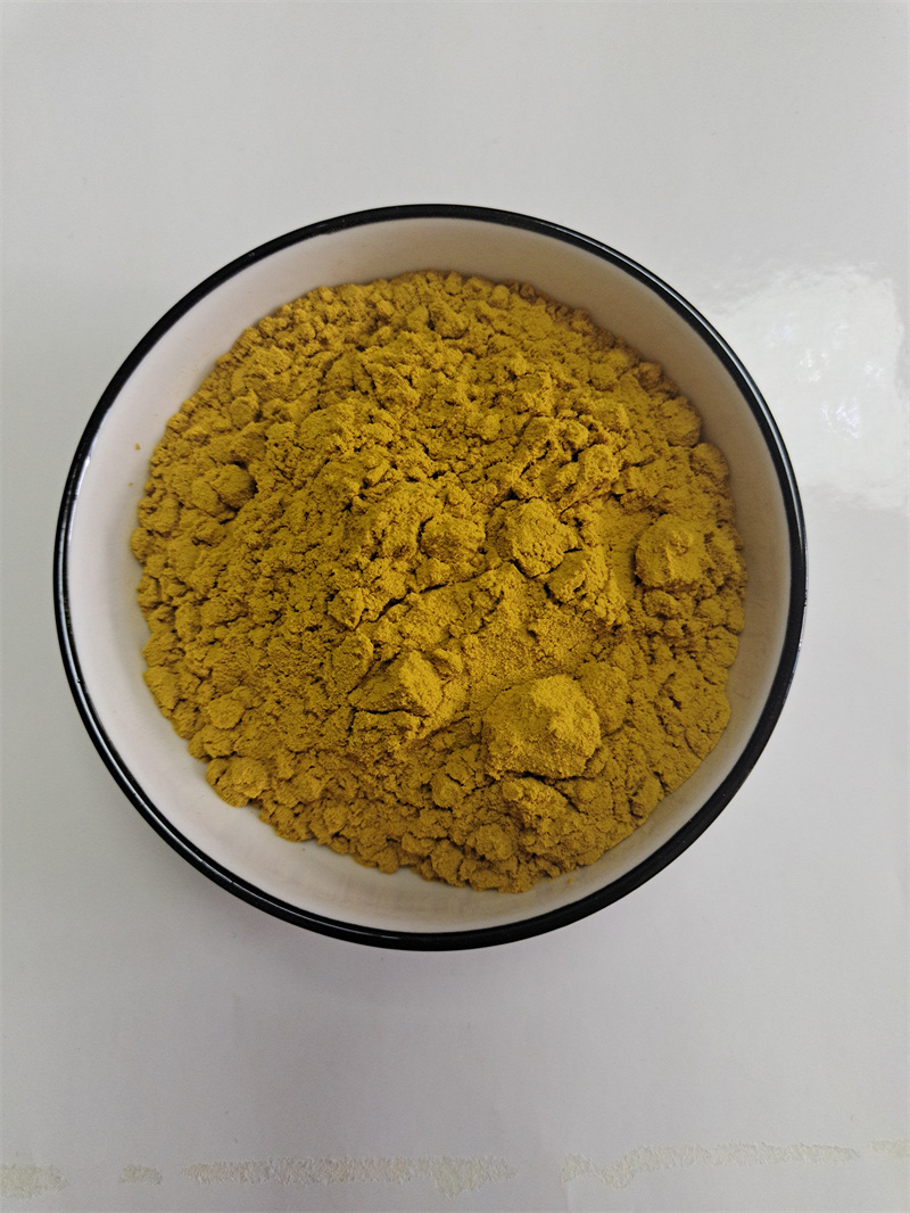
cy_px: 606
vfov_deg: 76.4
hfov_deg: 61.1
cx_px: 455
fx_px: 771
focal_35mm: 22
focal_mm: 4.71
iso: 195
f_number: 1.79
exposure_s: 1/100
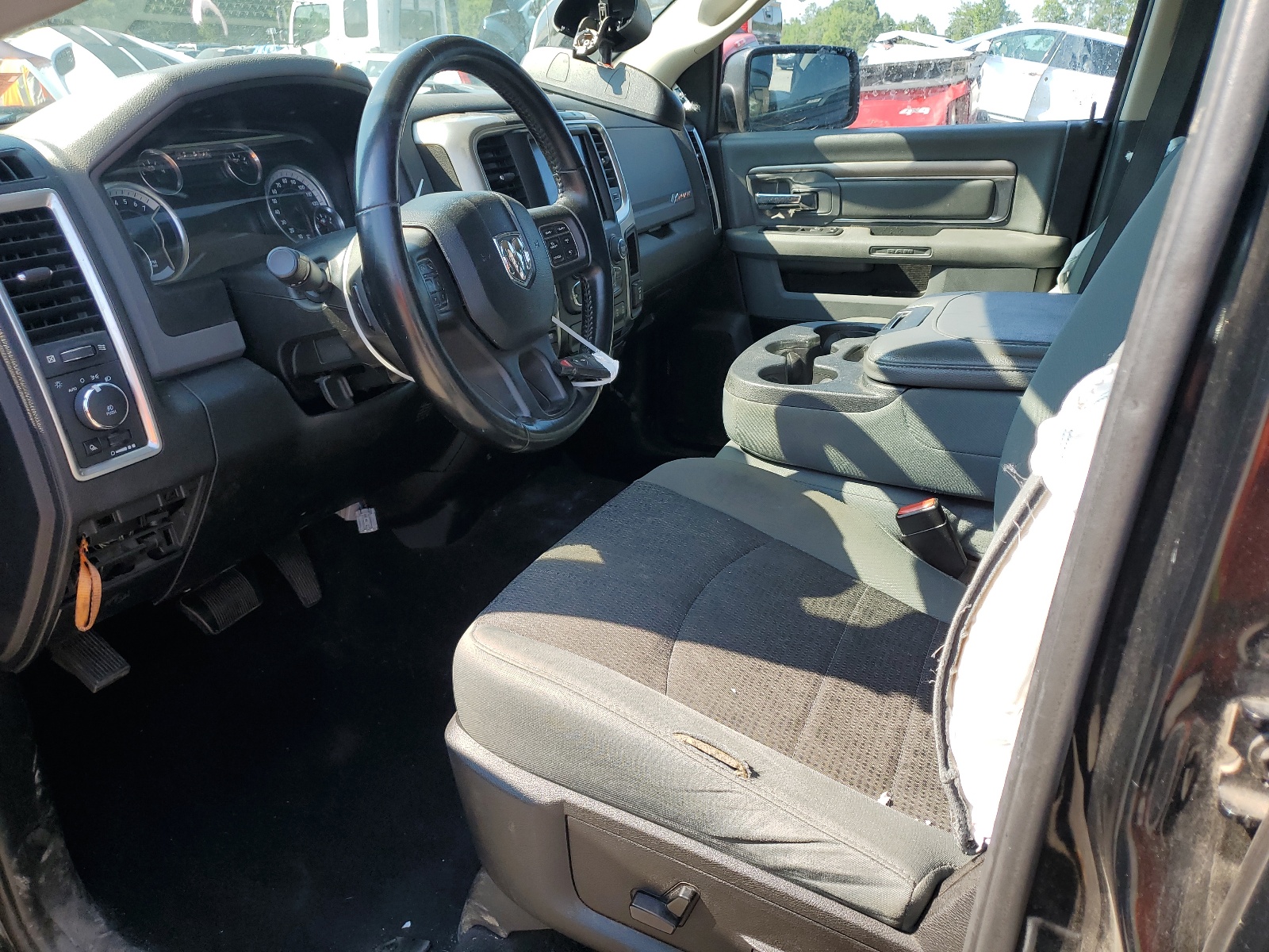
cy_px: 476
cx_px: 634
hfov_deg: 67.3
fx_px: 953
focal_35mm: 26
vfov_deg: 53.1
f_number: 1.5
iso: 50
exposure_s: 1/588
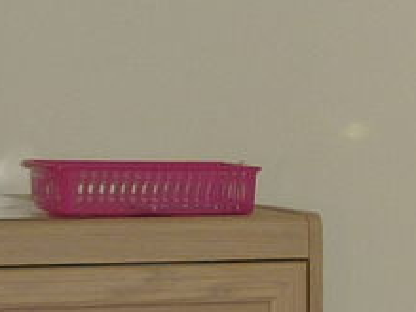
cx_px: 475
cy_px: 148
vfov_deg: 6.2
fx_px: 2895
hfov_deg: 8.2
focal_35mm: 241
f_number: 2.8
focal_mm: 5.5
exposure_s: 1/30
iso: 100
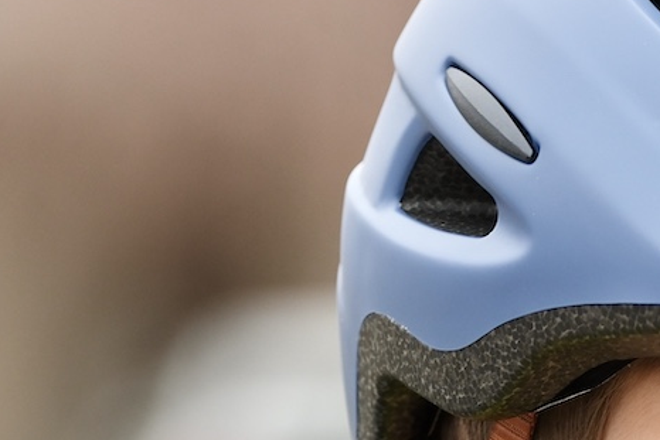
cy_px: 409
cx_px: 779
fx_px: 8784
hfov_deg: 4.3
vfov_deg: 2.9
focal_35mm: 479
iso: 125
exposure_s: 1/240
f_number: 3.6
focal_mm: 124.3
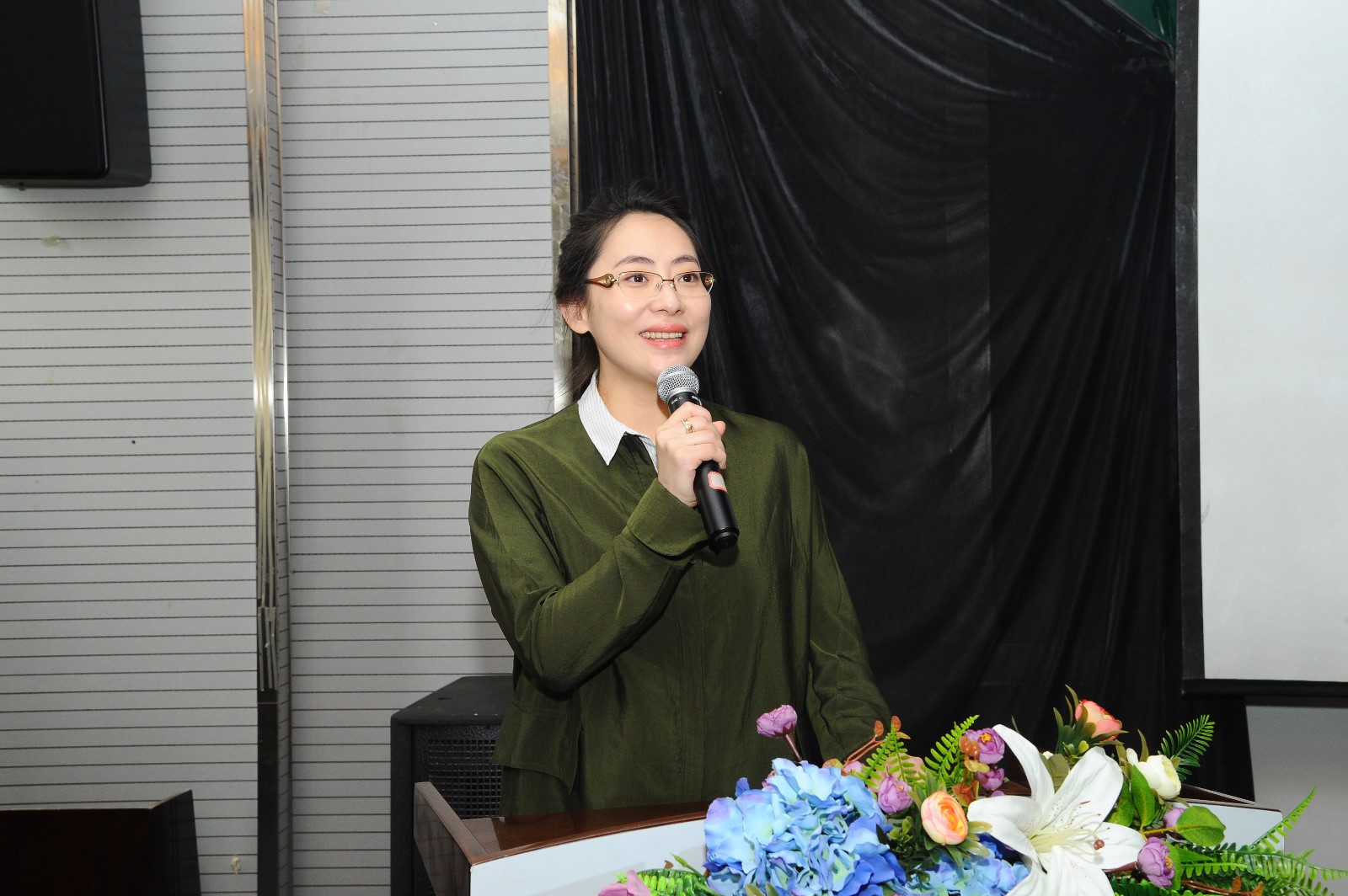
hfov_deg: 44.5
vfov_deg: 30.5
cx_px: 674
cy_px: 448
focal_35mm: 44
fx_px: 1646
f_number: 5.6
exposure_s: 1/100
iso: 1600
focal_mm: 44
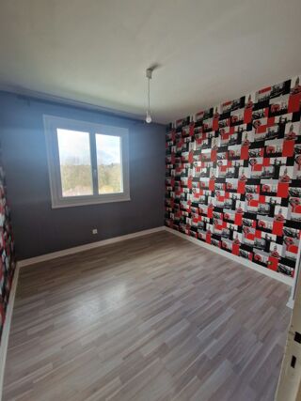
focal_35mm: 13
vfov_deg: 106.2
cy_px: 200
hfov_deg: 89.9
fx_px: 151
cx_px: 150
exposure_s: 1/50
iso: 64
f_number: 2.2
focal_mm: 2.2
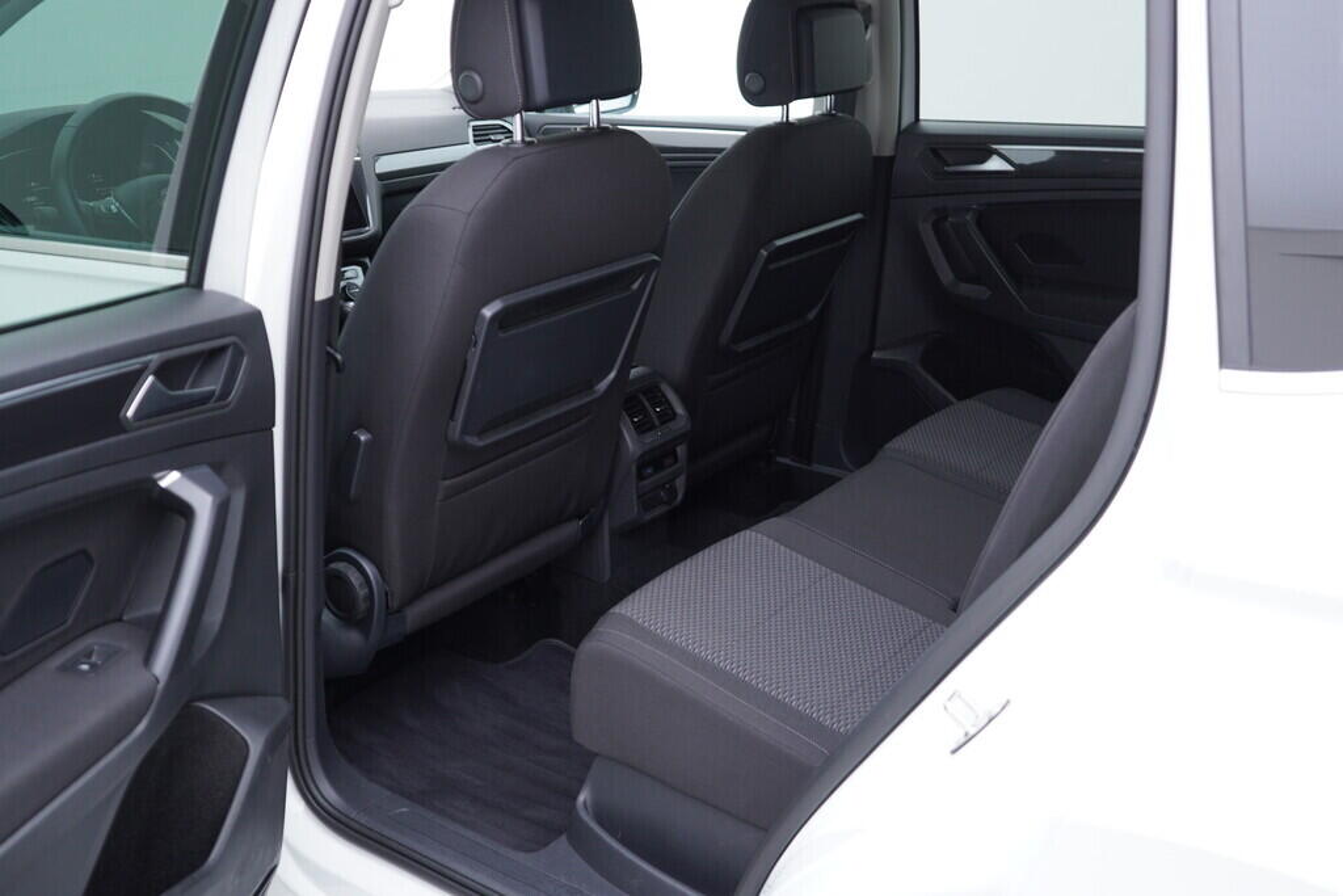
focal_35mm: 36
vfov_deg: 36.9
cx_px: 672
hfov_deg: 53.1
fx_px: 1343
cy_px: 448
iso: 200
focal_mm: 24
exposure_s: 1/40
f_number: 2.8
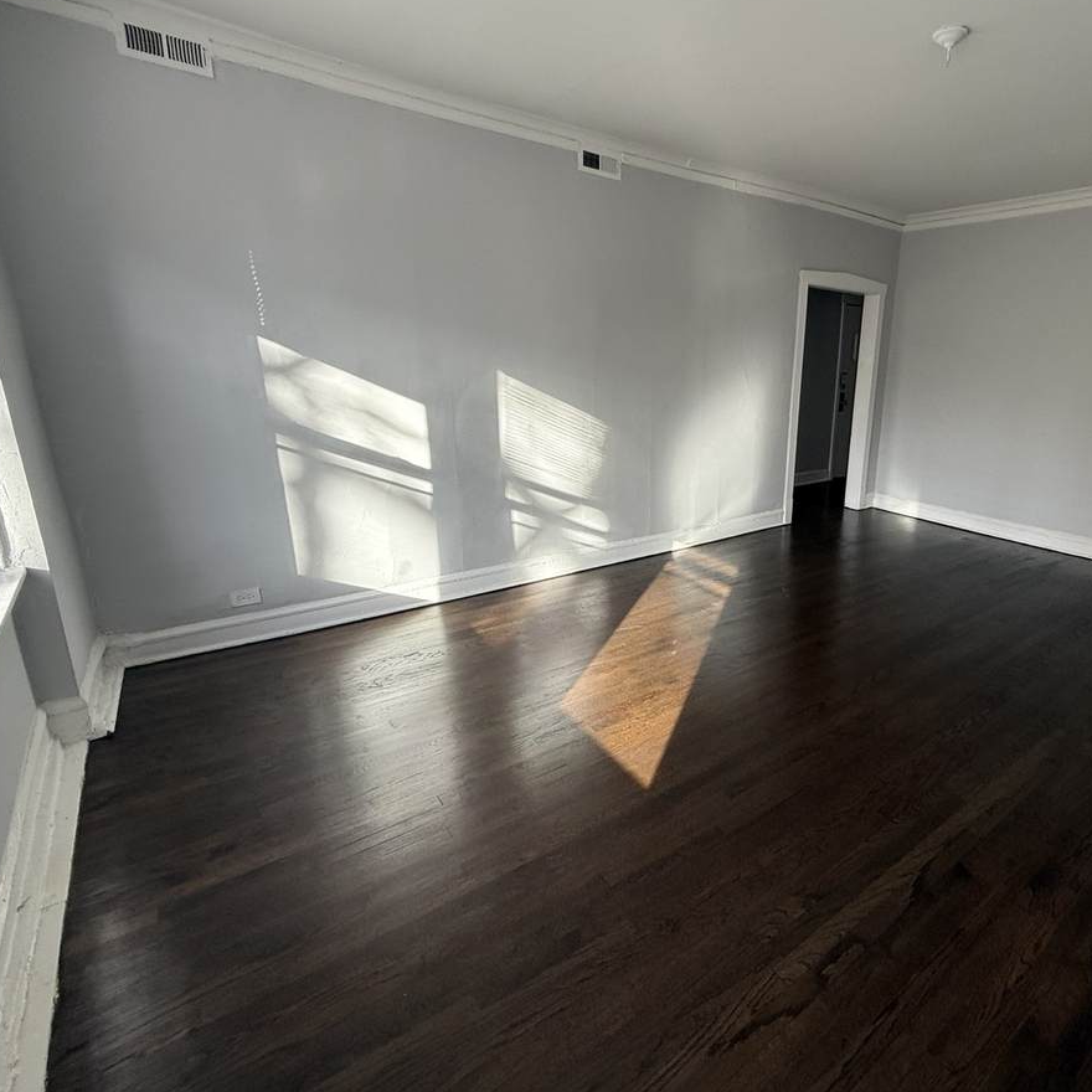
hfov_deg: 78.8
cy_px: 517
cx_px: 701
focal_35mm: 18
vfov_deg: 80.7
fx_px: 642
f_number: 2.2
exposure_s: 1/129
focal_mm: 2.22
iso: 64
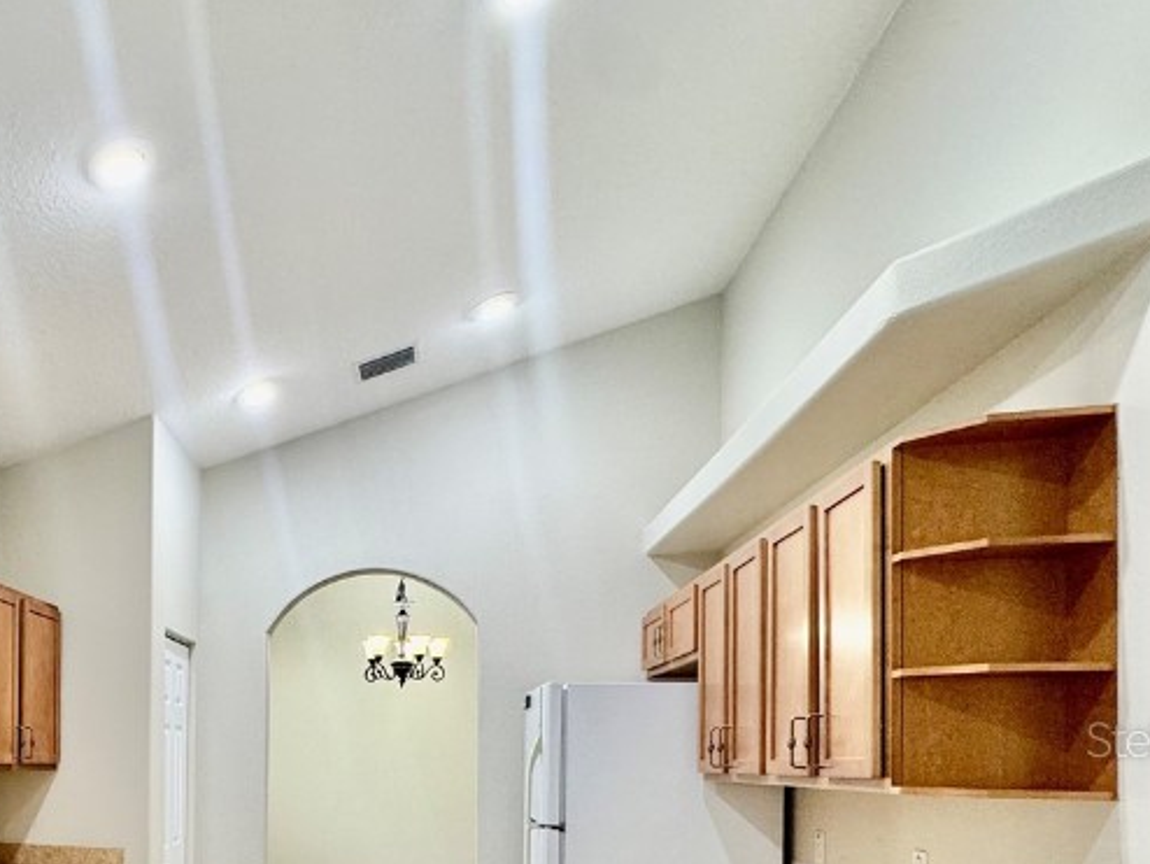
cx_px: 114
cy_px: 738
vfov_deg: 44.9
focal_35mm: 29
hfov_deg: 53.8
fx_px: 964
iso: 160
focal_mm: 2.22
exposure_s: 1/60
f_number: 2.2
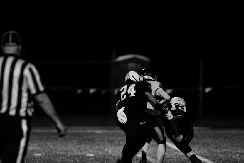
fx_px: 2089
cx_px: 112
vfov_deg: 4.5
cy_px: 99
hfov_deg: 6.7
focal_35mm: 308
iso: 10000
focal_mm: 200
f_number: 2
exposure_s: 1/1600
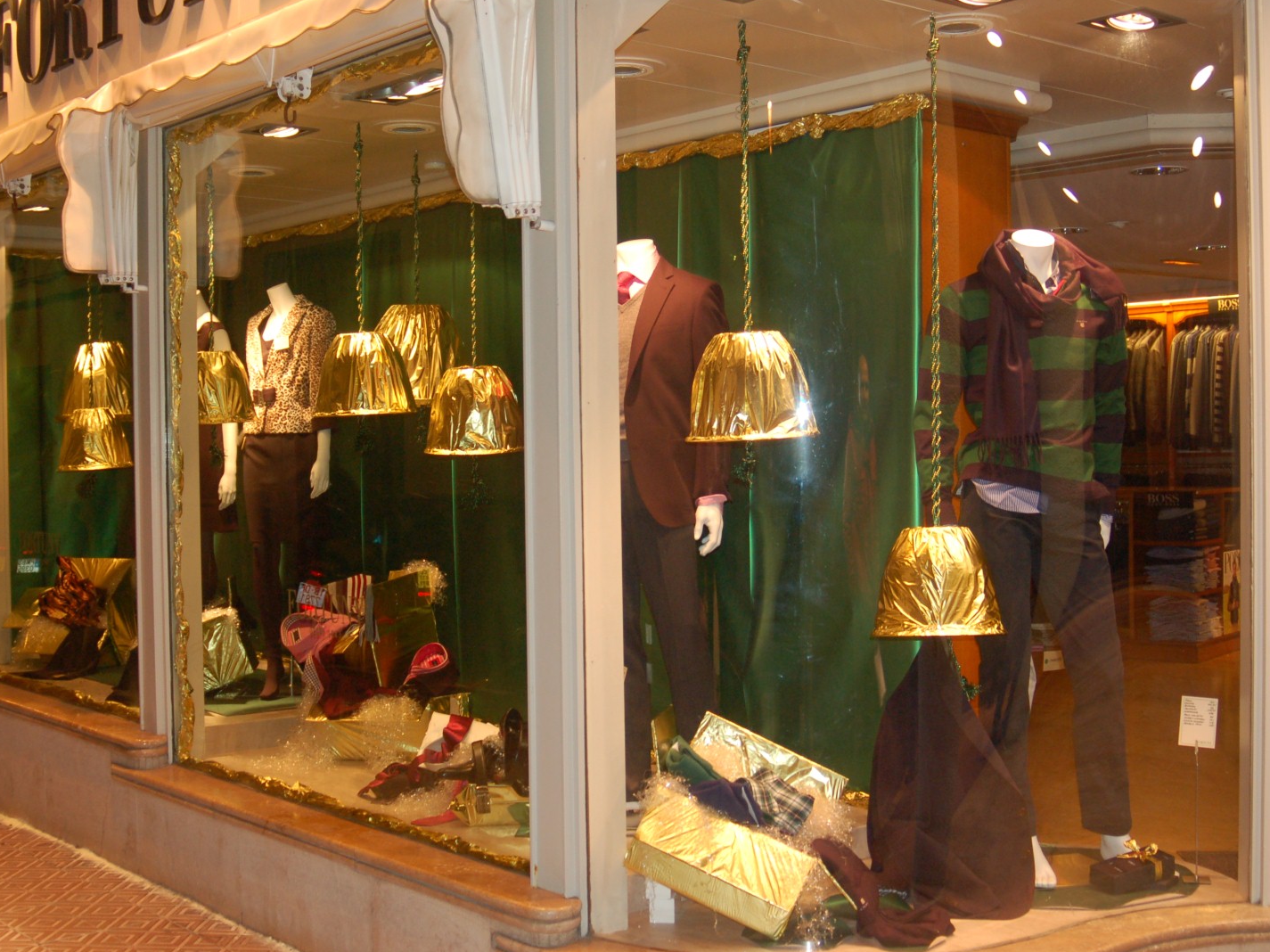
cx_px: 570
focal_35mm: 46
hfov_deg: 41.2
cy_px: 472
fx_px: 1687
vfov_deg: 31.5
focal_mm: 28
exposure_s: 1/60
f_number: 4
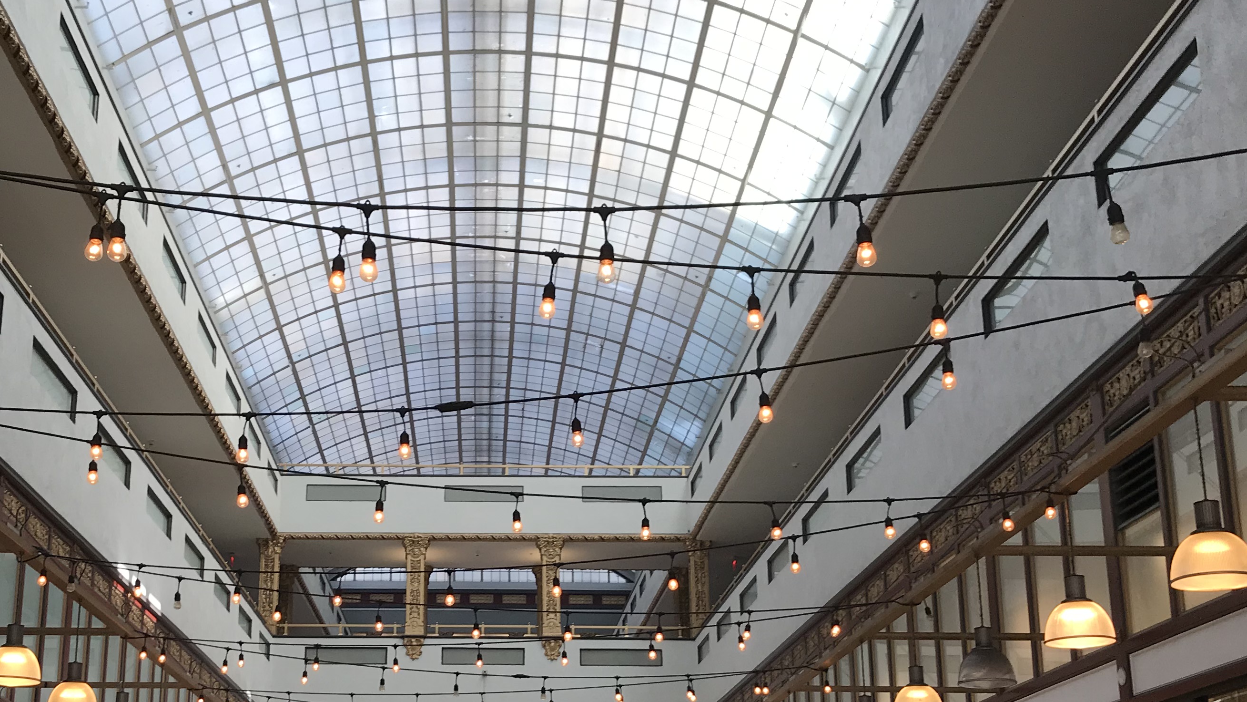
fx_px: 1554
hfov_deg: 43.4
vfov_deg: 25.2
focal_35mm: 47
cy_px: 496
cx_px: 472
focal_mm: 3.99
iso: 25
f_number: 1.8
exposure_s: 1/60
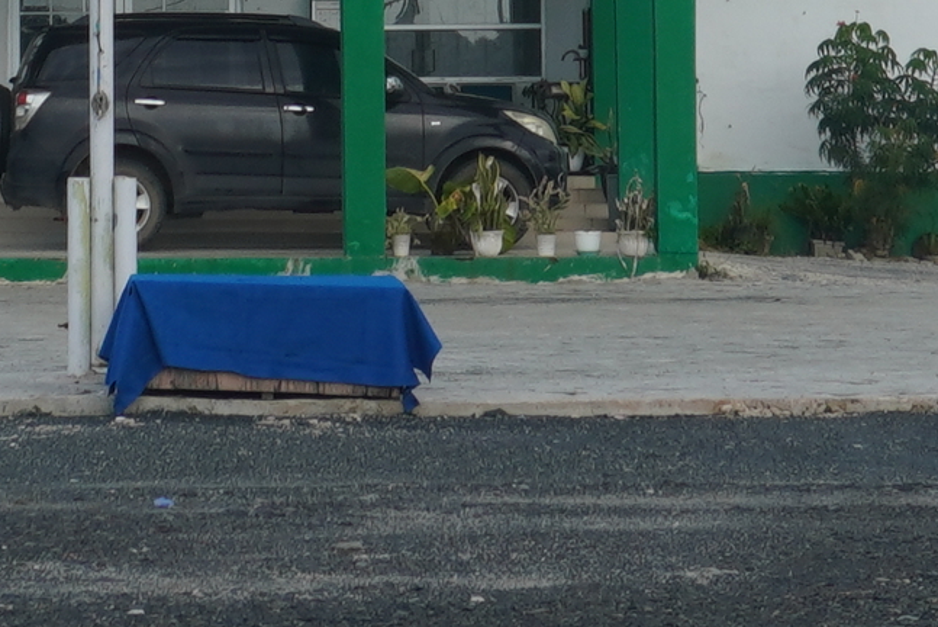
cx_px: 138
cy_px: -739
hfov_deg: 9.9
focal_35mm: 206
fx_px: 5377
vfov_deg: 6.4
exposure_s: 1/125
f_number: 11
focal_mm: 21
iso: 100
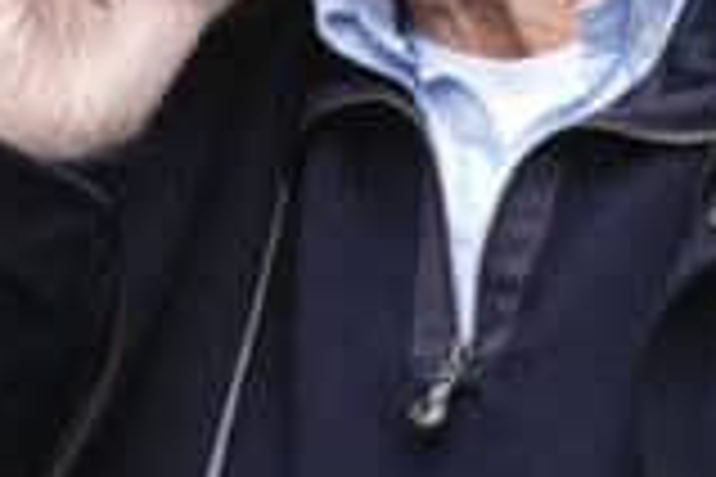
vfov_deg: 1.8
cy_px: 9
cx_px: 430
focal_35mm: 773
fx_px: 15373
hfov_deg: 2.7
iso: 200
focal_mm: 200
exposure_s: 1/800
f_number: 1.8
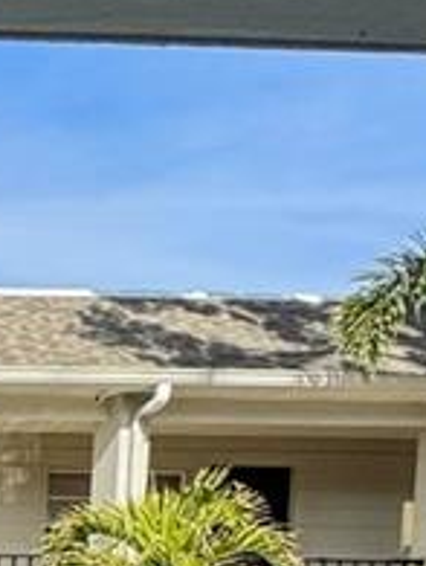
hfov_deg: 11.6
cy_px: 862
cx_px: -780
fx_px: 1407
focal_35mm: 86
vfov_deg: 19.6
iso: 50
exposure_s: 1/1748
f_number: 2.2
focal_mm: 2.22
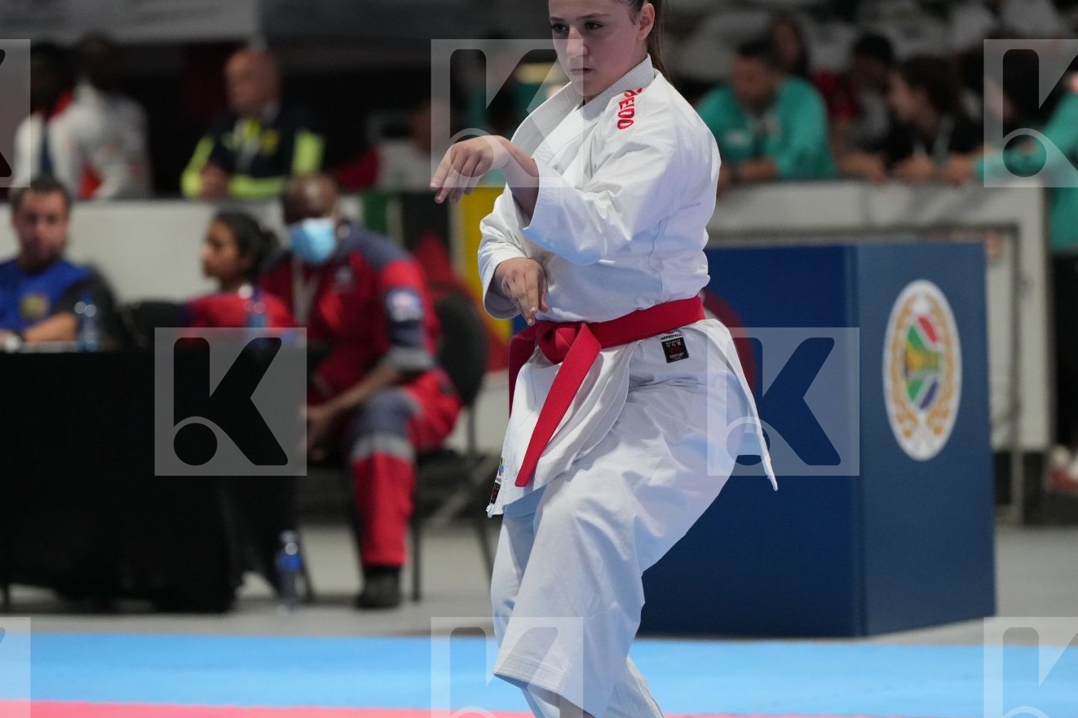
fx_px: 5748
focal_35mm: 192
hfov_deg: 10.7
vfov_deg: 7.2
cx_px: 507
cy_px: 402
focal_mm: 141
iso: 5000
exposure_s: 1/500
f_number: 2.8
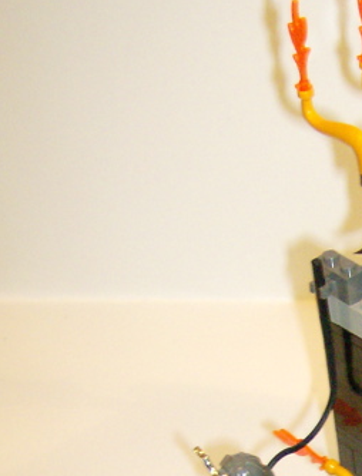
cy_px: 577
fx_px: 1631
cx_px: 533
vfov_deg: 15.9
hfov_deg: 12.1
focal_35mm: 118
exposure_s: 1/66.6
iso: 200
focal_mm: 6.4
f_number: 2.9
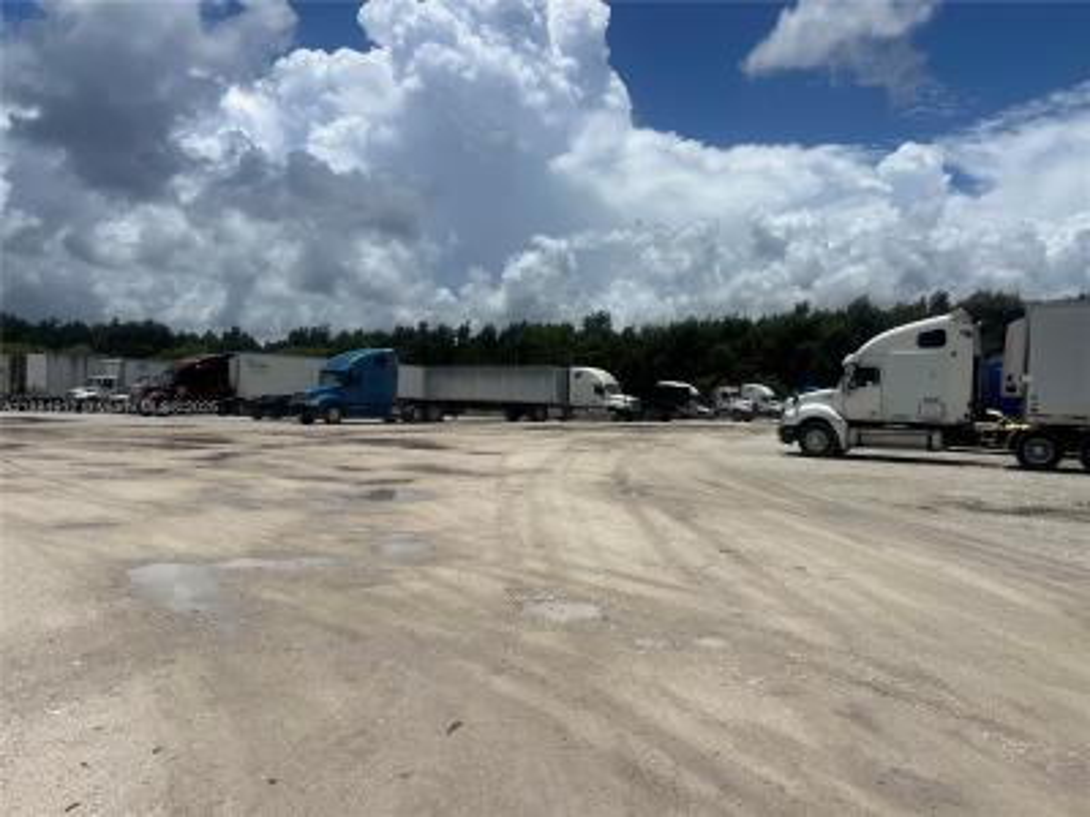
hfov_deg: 67.3
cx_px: 545
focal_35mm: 26
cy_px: 408
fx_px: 819
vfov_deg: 53.1
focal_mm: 5.7
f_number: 1.5
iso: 50
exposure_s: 1/14286
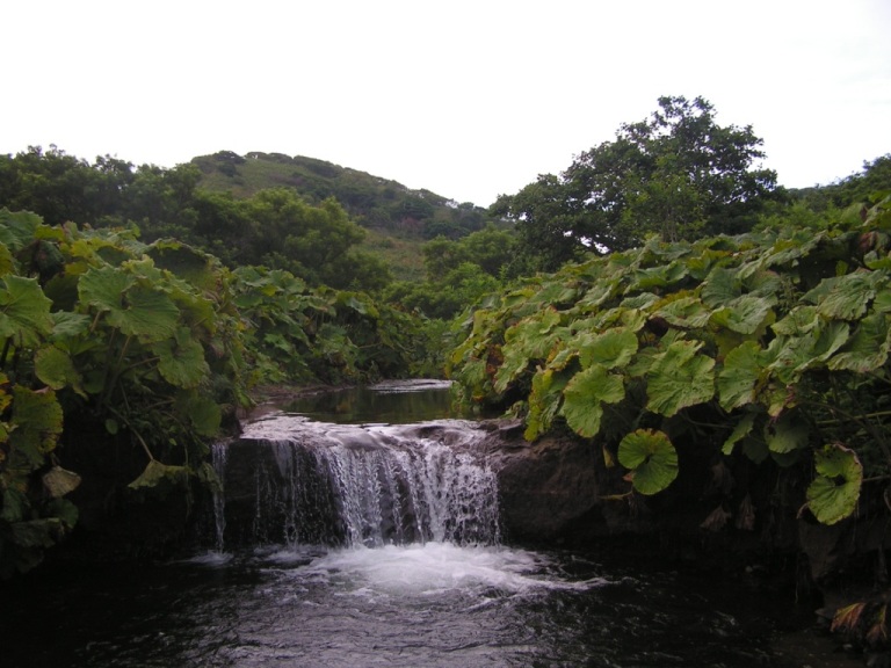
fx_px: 978
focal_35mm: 38
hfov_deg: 49.0
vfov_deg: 37.7
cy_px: 334
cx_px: 446
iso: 50
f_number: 2.8
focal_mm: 6.3
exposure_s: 1/250
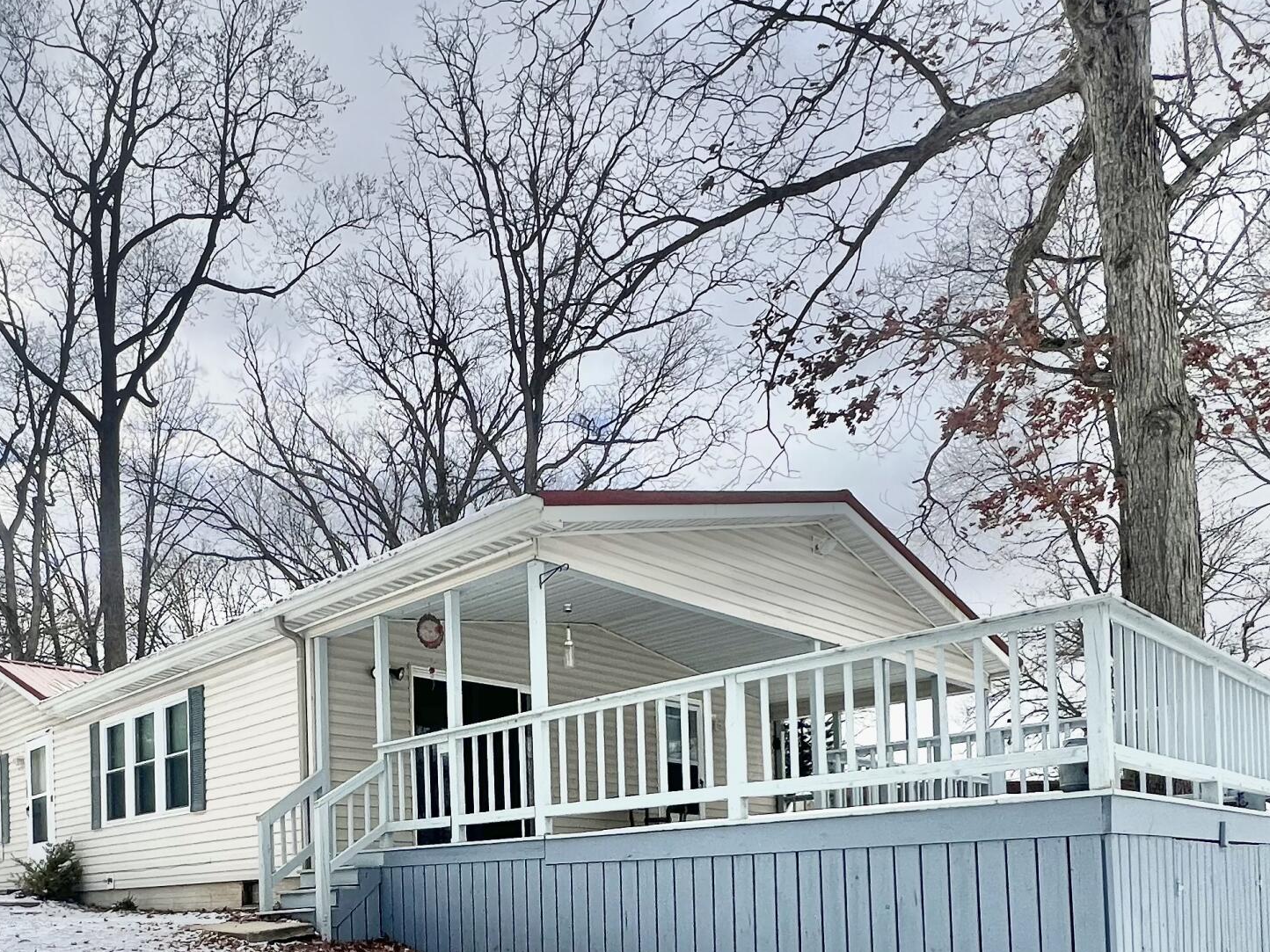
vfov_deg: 45.7
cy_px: 883
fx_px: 991
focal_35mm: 27
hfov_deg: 64.6
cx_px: 494
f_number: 1.8
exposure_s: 1/2538
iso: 32
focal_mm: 1.57
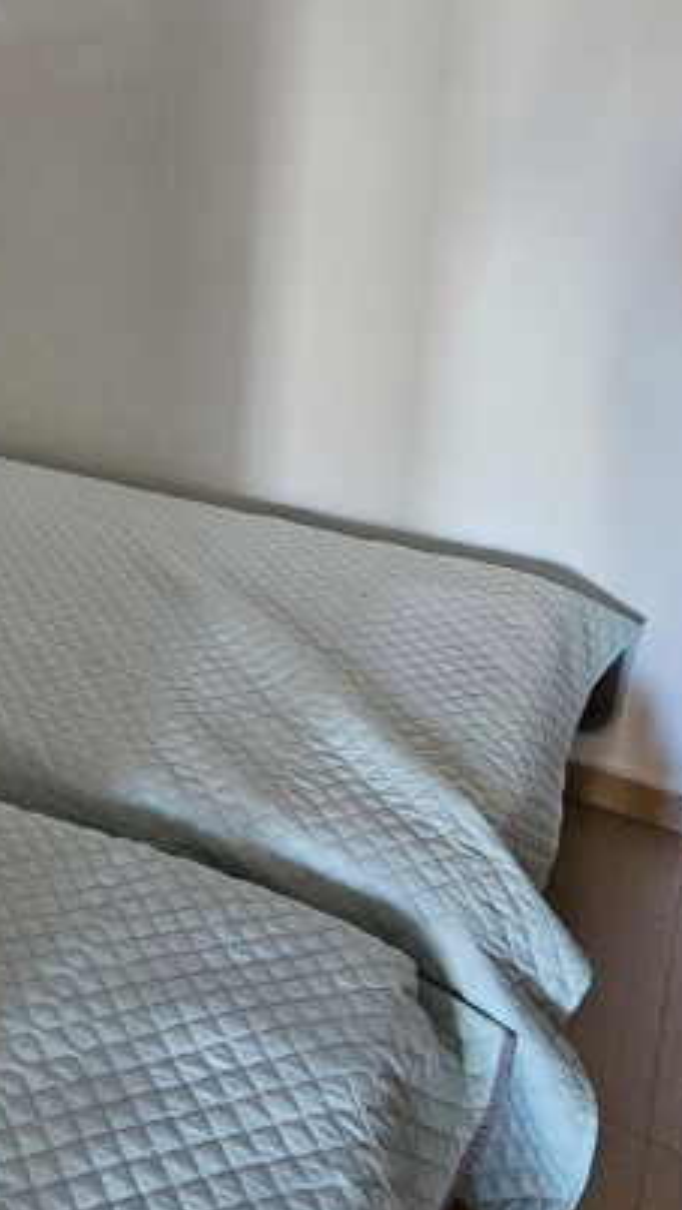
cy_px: 261
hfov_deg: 30.0
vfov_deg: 52.1
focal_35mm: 36
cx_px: -42
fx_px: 1156
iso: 640
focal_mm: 2.2
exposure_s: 1/25
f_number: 2.2
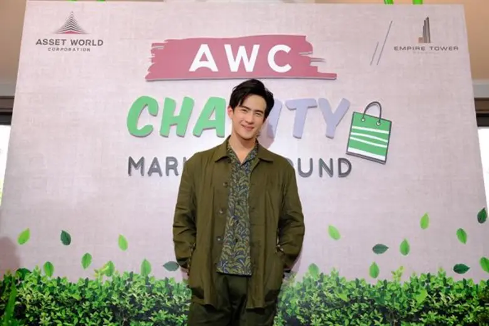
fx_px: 475
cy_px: 163
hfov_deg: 54.4
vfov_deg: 37.9
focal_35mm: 35
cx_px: 244
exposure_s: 1/40
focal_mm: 23.3
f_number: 4
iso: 1600
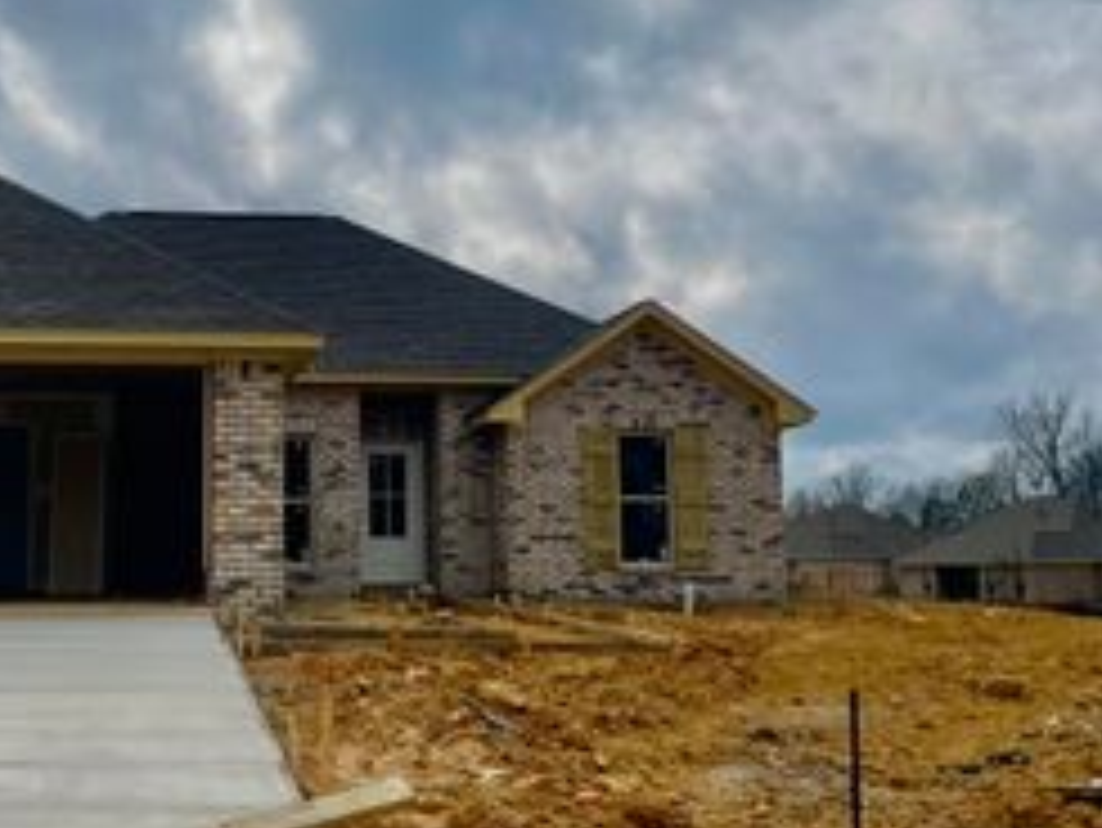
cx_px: 360
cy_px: 385
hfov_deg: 35.8
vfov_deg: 27.5
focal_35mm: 53
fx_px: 1688
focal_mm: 4.2
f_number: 1.6
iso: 32
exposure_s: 1/17241
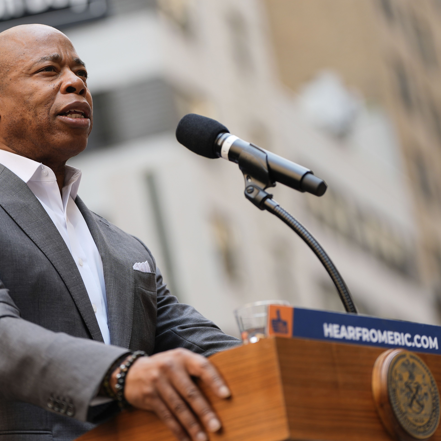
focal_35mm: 161
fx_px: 2321
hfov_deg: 10.8
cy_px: 220
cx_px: 124
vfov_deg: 10.9
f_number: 2.8
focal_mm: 126
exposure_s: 1/500
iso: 160
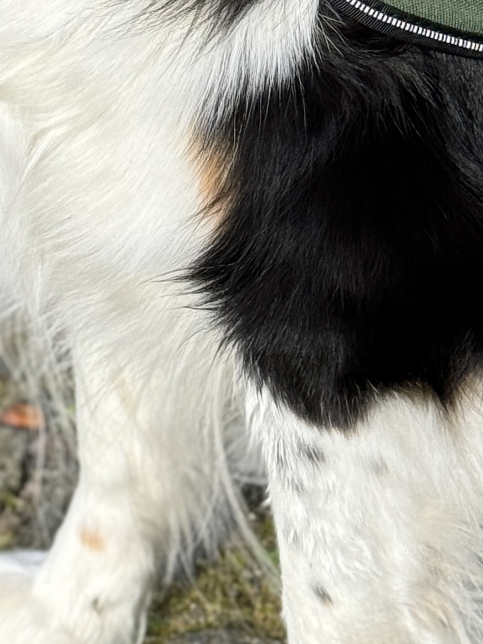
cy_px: -315
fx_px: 3480
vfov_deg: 10.2
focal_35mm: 187
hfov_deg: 7.9
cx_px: 268
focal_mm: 6.76
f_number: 1.78
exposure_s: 1/693
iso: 64
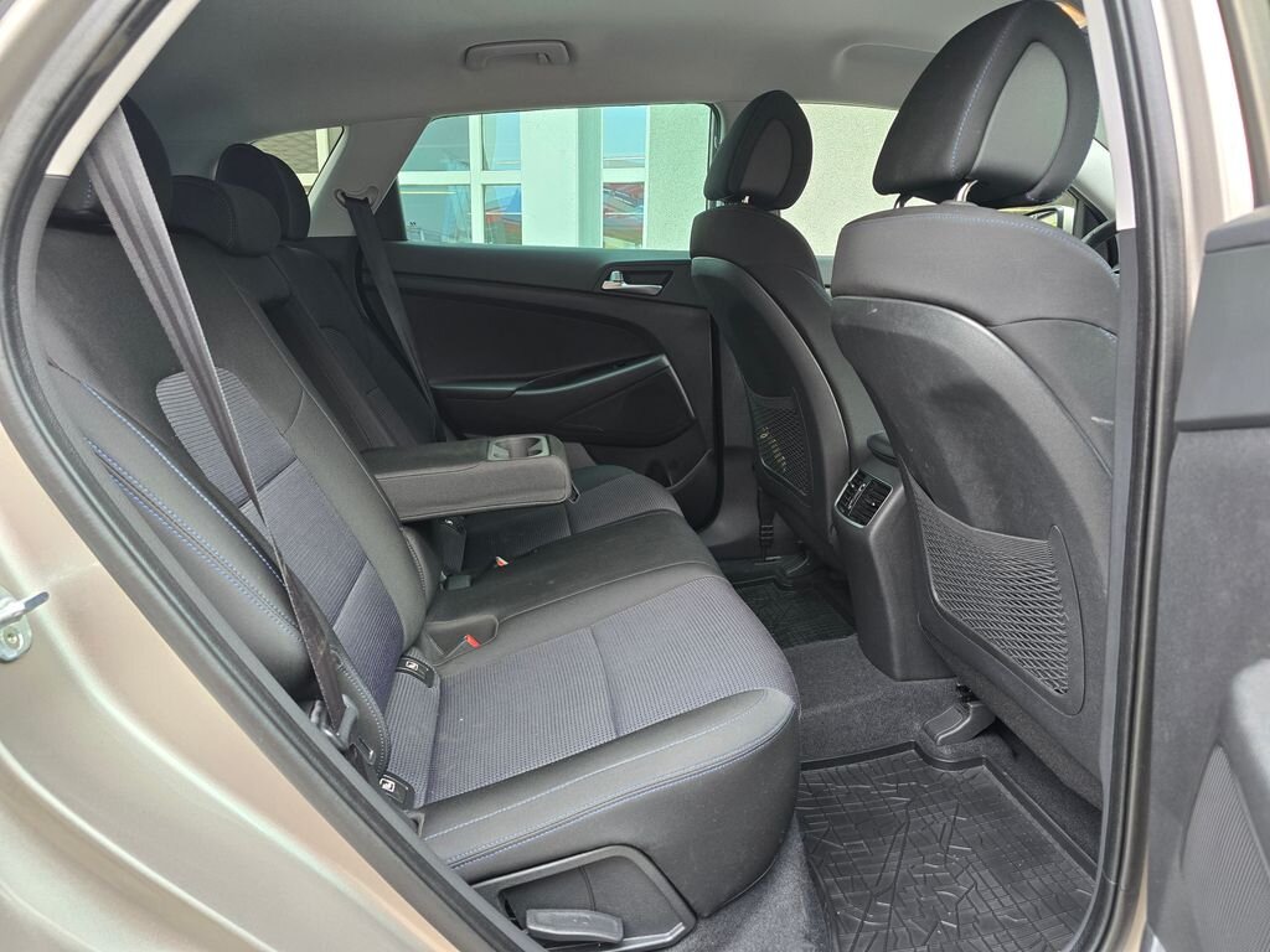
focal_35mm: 23
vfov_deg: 58.9
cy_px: 476
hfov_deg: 73.9
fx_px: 844
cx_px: 635
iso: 160
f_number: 1.7
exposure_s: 1/180
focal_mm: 6.3
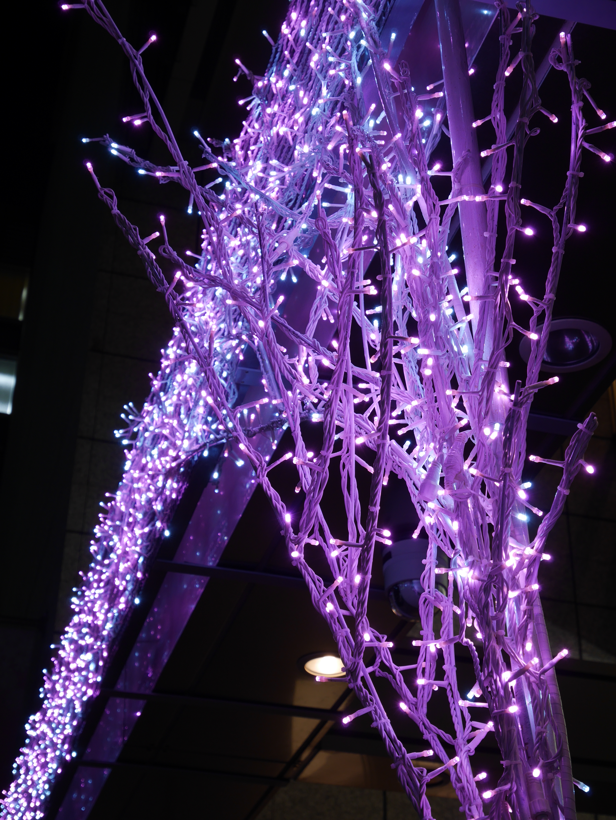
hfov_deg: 22.9
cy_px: 410
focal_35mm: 64
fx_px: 1517
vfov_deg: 30.3
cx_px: 308
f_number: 5.6
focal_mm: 32
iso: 200
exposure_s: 1/25
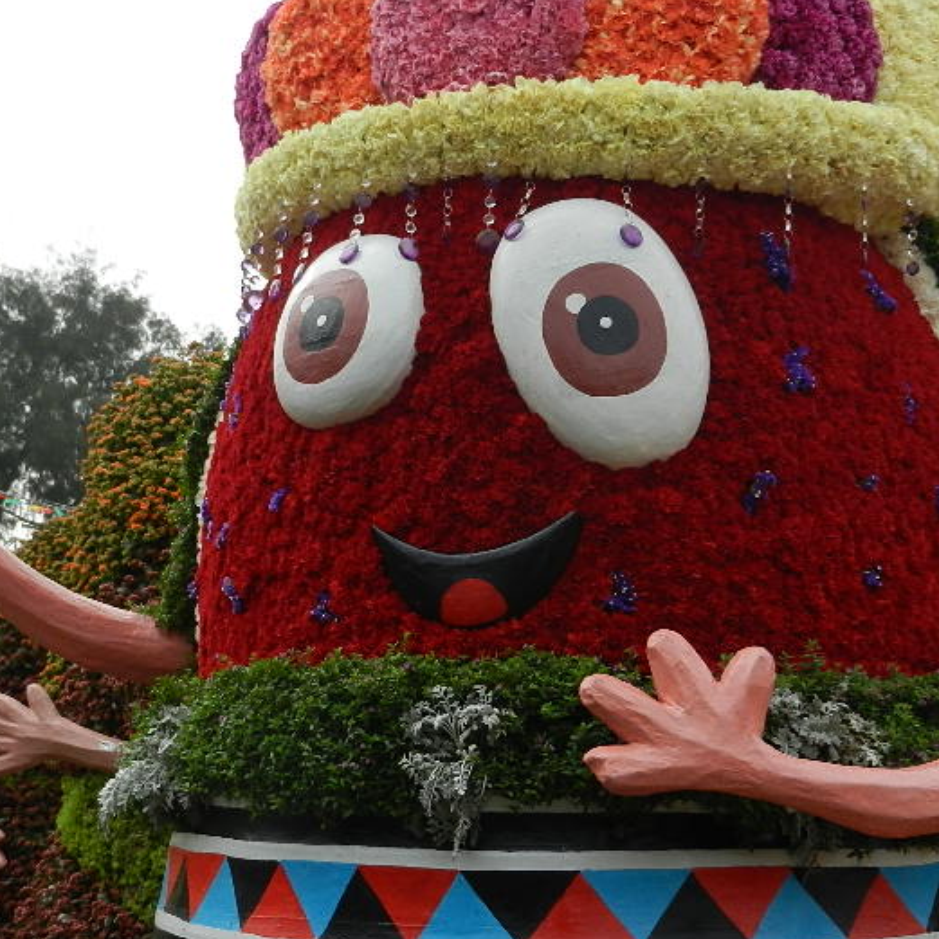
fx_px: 2026
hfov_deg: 26.1
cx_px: 451
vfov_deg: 26.1
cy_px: 528
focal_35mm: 66
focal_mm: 6.9
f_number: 4
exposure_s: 1/800
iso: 160
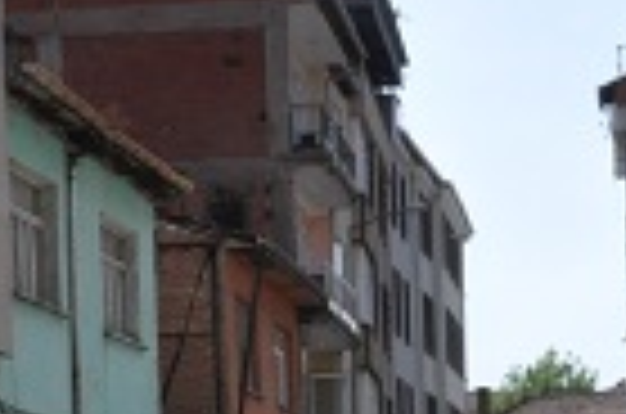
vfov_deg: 10.3
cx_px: 585
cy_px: 760
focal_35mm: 125
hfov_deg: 16.2
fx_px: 2169
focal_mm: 18
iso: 1000
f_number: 20
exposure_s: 1/400
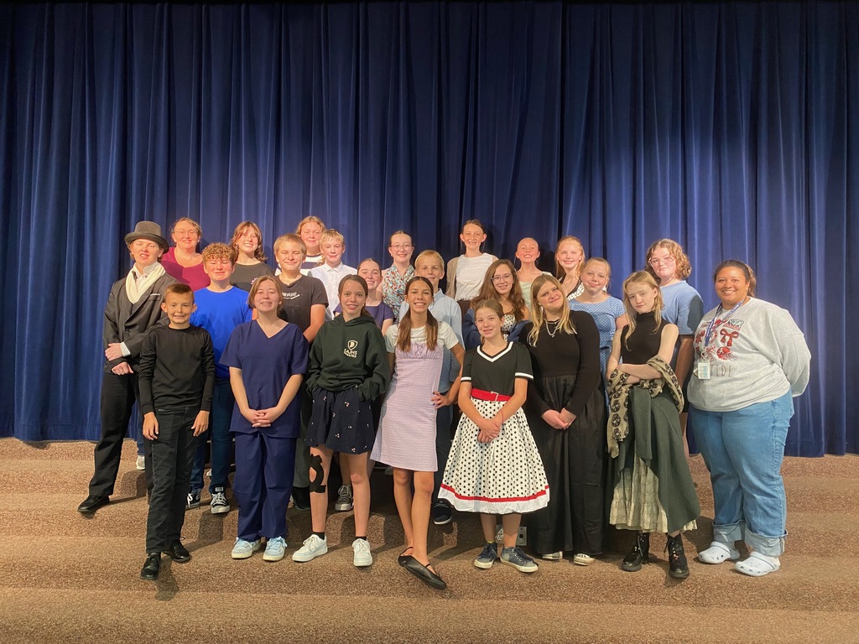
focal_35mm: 26
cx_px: 430
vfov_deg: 53.1
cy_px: 322
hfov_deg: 67.3
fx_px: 645
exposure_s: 1/60
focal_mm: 4.25
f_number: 1.8
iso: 125
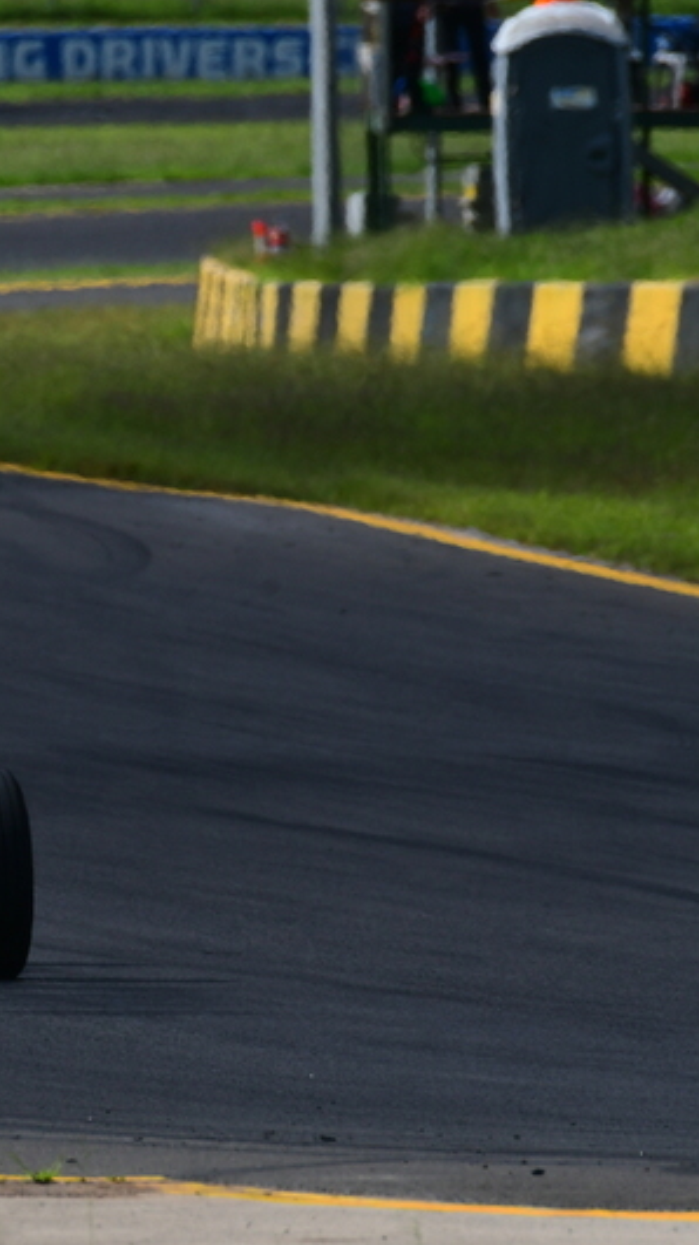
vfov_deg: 1.9
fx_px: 37530
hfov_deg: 1.1
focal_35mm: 1137
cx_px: -216
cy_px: 622
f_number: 11
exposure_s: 1/640
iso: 250
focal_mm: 480
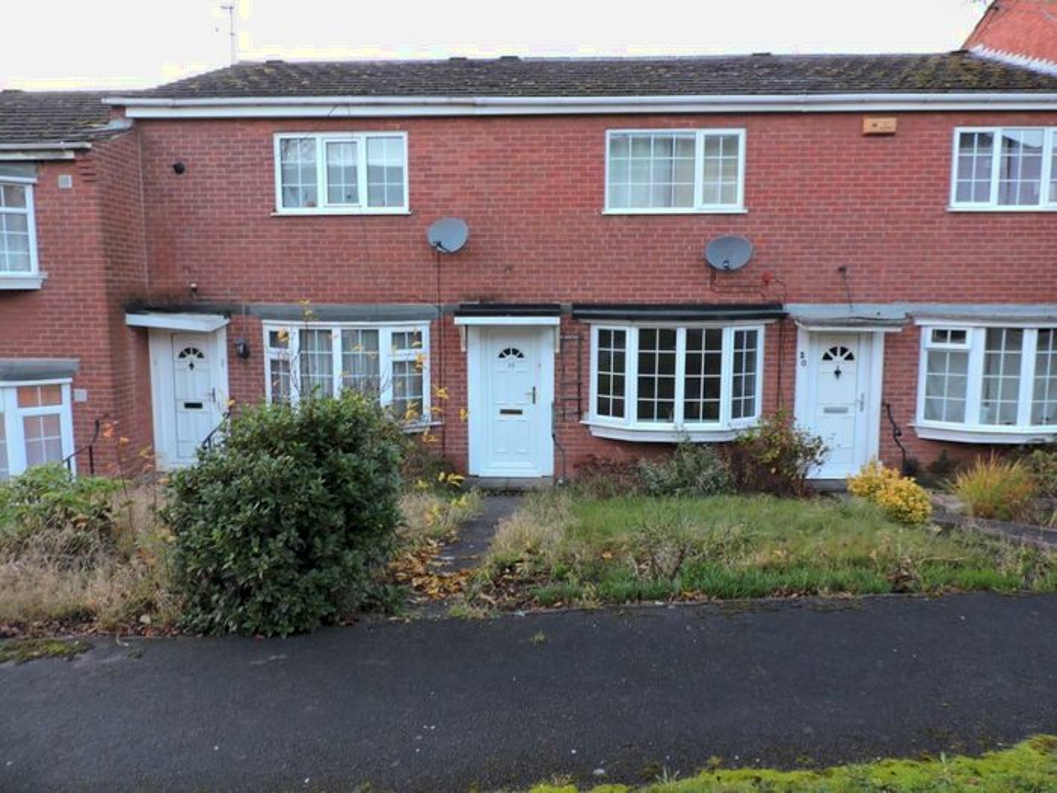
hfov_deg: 71.6
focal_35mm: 24
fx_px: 733
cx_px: 528
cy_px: 396
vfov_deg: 56.8
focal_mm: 4.3
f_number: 3
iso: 400
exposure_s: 1/20
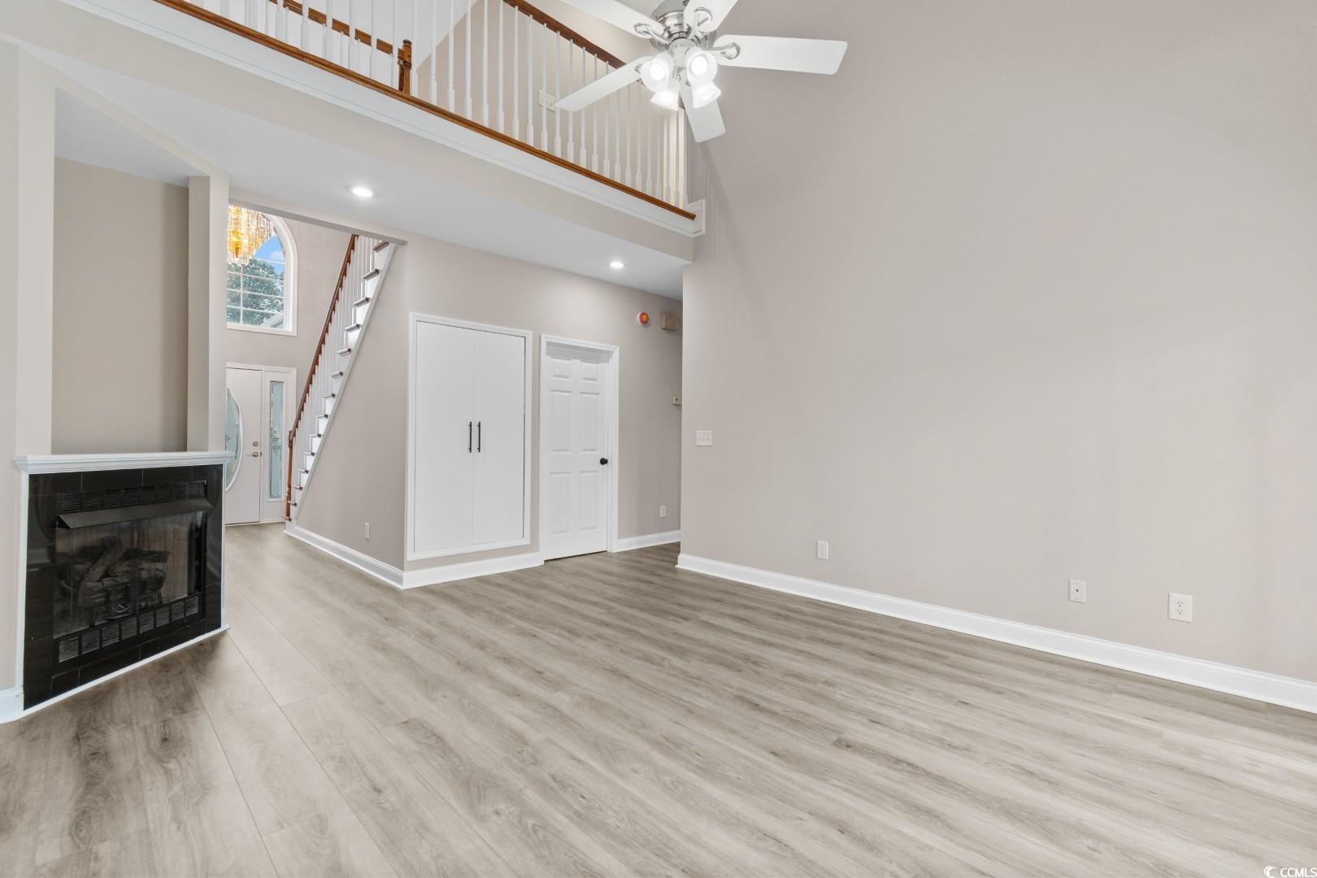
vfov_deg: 77.3
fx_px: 549
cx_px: 658
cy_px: 439
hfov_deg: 100.4
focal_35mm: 15
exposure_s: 1/20
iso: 100
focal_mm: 10
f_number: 4.5
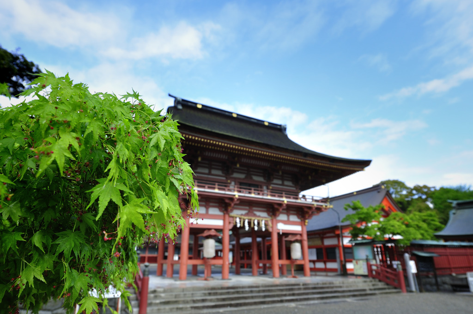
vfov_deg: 59.4
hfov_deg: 81.3
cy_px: 157
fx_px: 276
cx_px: 236
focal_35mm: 21
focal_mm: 14
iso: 200
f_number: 5.6
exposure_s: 1/320
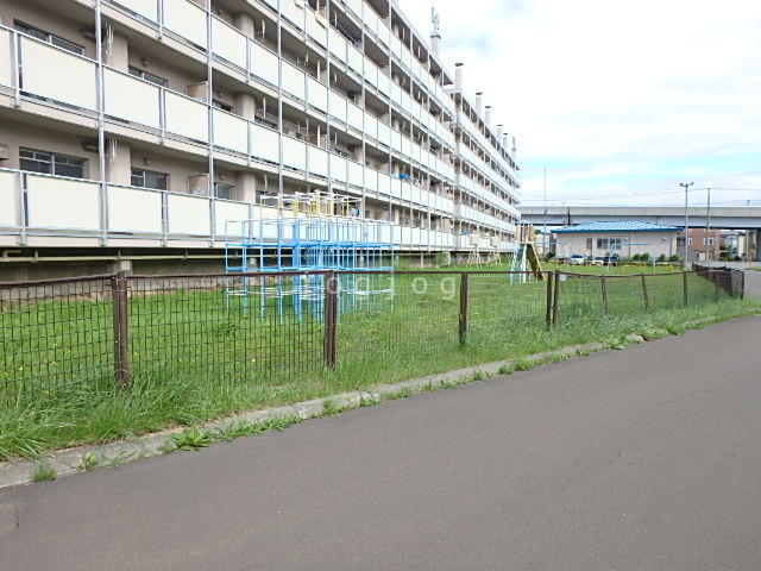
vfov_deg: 63.4
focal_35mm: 21
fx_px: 462
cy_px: 286
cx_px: 380
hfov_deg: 79.0
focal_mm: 3.7
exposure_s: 1/640
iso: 125
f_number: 3.5
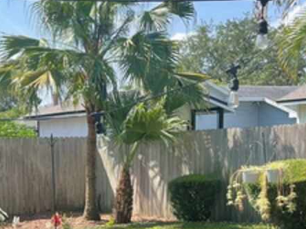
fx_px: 663
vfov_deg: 19.1
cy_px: 233
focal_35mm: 75
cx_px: 29
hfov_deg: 25.2
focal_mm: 4.2
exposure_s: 1/1304
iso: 32
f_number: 1.6
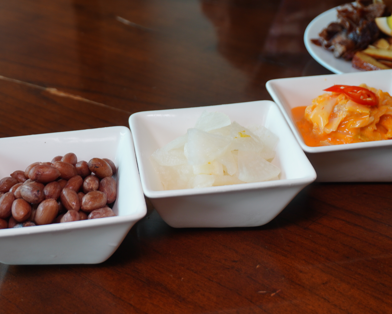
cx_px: 195
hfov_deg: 31.0
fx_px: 708
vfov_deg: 25.0
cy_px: 157
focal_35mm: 61
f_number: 5.6
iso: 200
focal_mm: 36
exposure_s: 1/60
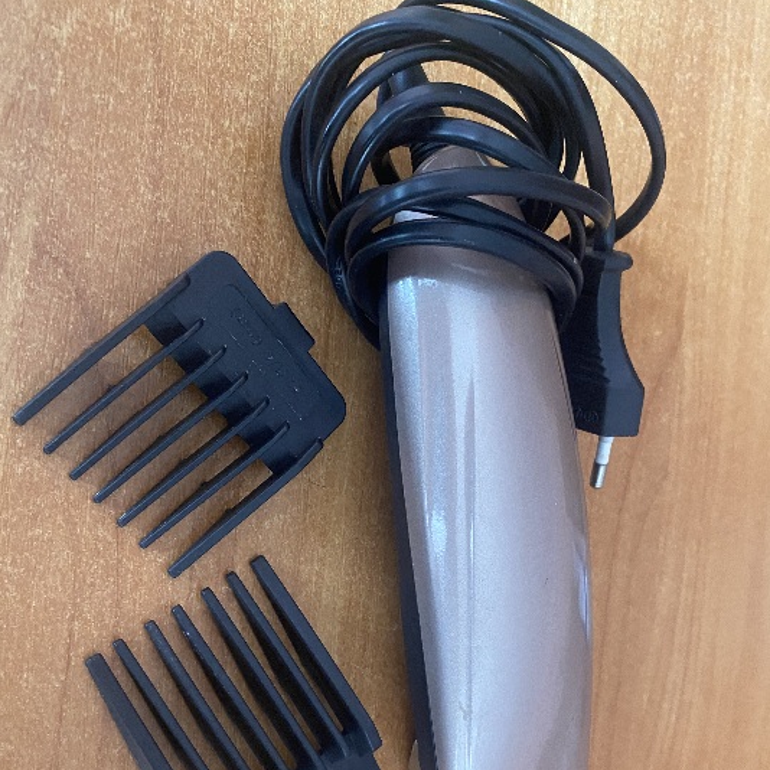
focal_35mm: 31
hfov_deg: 52.5
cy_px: 516
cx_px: 386
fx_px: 780
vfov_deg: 51.5
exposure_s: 1/40
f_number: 1.8
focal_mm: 4.25
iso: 640
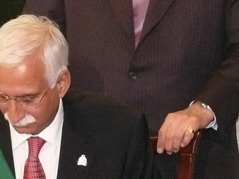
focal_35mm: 447
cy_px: 10
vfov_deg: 3.3
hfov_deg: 4.4
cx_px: 242
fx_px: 3087
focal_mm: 19.4
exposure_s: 1/30
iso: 400
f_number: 3.2
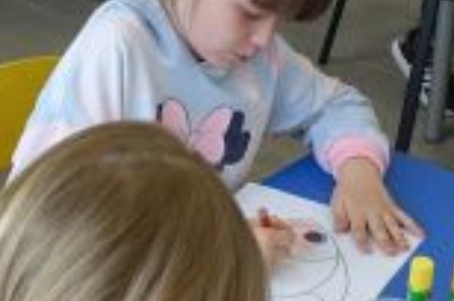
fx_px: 1258
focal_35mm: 100
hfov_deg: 20.3
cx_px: 121
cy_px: 46
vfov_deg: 13.5
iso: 125
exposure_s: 1/60
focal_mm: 8.8
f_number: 2.8
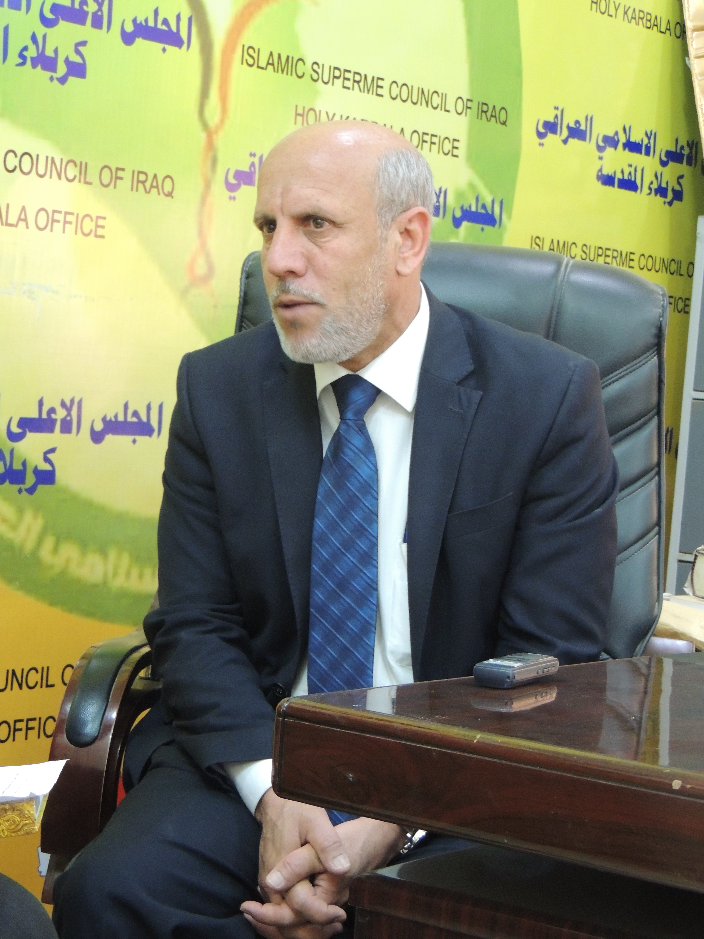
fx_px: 2305
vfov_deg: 23.0
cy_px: 470
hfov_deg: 17.4
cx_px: 352
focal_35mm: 85
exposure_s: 1/10
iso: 800
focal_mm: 15.1
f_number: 4
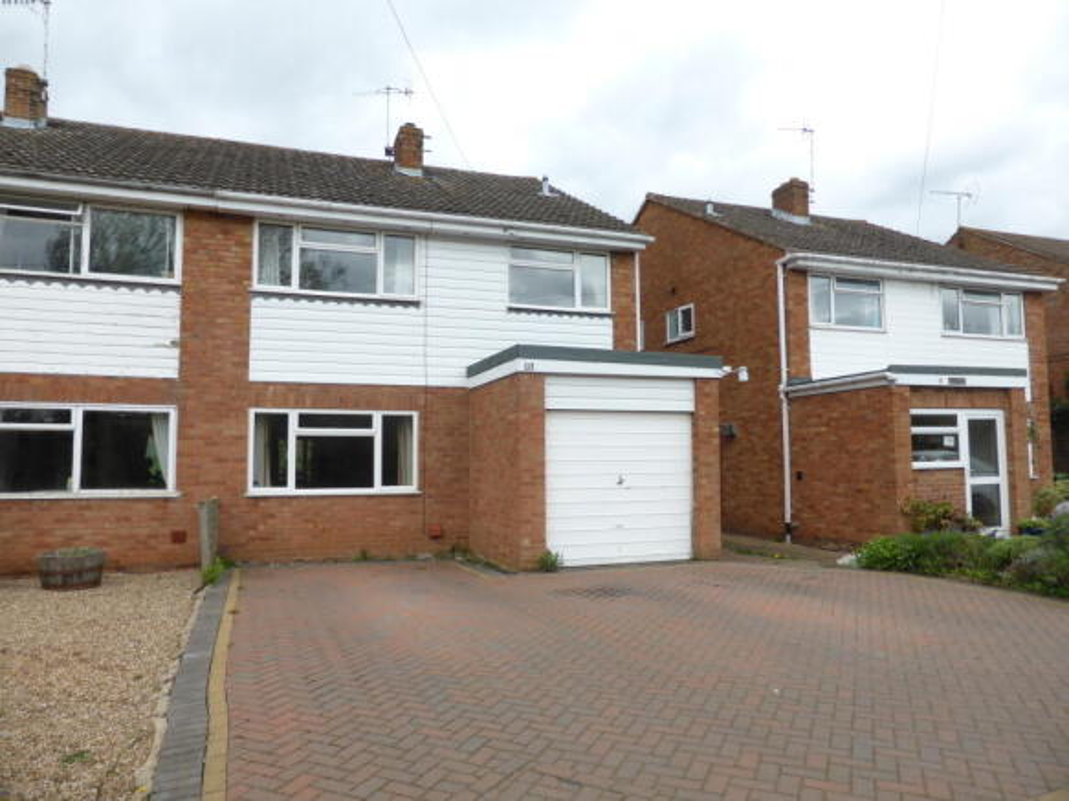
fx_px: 741
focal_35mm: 24
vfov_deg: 56.8
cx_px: 534
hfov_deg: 71.6
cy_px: 400
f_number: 3.3
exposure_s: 1/400
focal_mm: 4.3
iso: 100
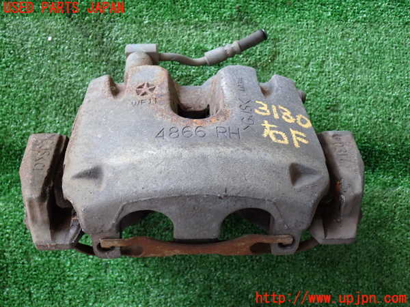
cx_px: 205
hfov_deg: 42.9
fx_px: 521
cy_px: 154
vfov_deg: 32.9
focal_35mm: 44
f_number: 2.9
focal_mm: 7.84
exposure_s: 1/60
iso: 200
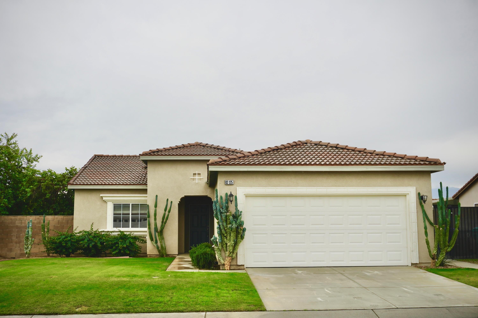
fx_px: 578
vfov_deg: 30.8
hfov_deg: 45.0
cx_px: 239
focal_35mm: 44
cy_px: 159
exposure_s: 1/80
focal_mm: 29
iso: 100
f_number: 5.6
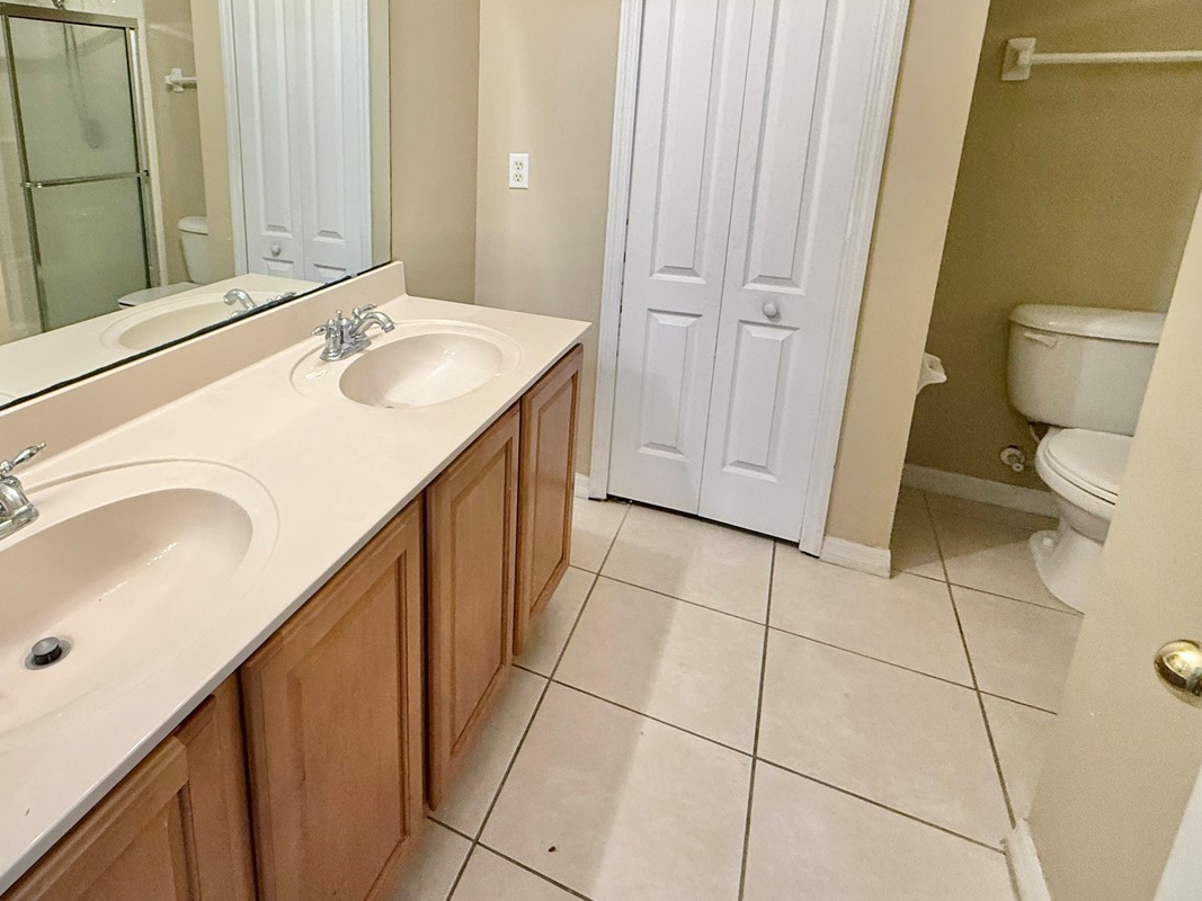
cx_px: 411
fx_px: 729
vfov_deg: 61.6
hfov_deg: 76.7
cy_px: 287
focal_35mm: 21
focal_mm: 2.22
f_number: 2.2
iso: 320
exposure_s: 1/120
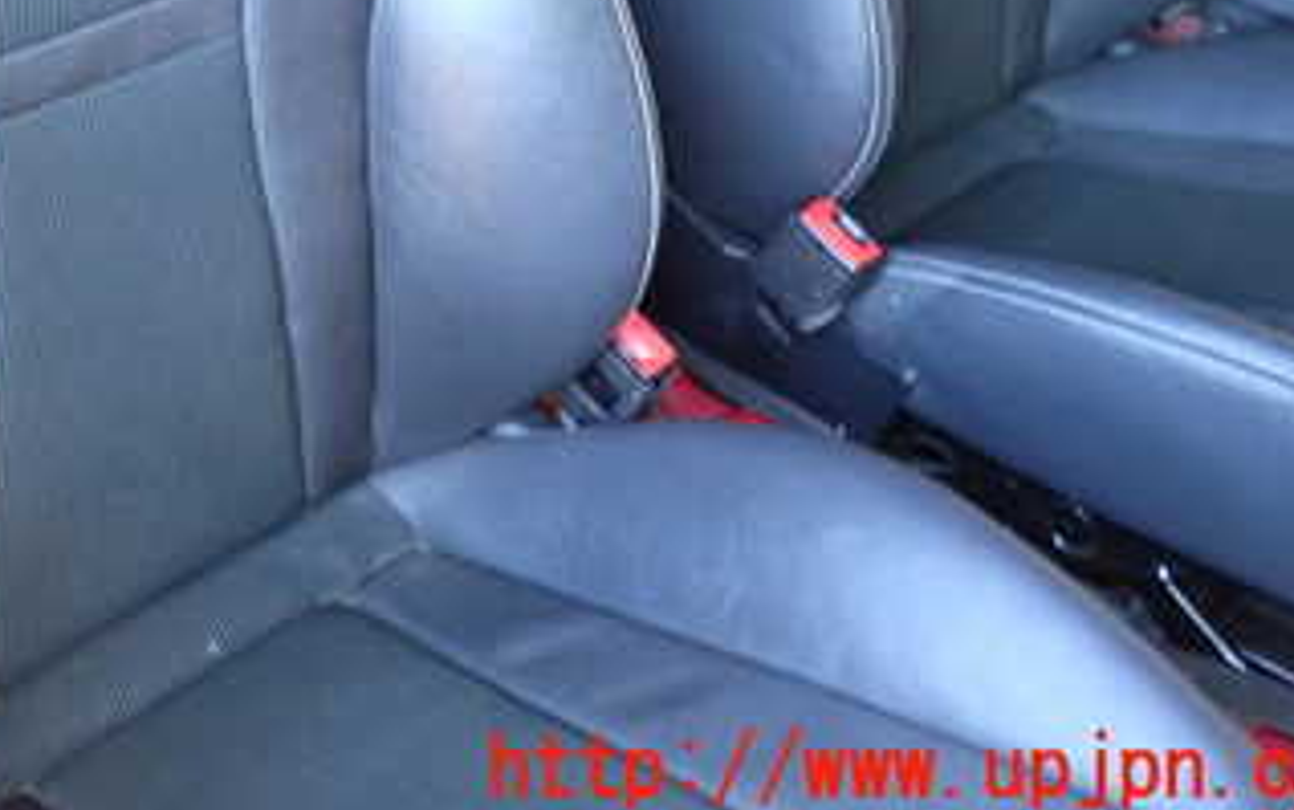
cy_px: -94
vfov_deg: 24.1
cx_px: 187
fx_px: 1764
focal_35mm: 50
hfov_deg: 38.2
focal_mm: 4.5
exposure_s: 1/30
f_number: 2
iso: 320
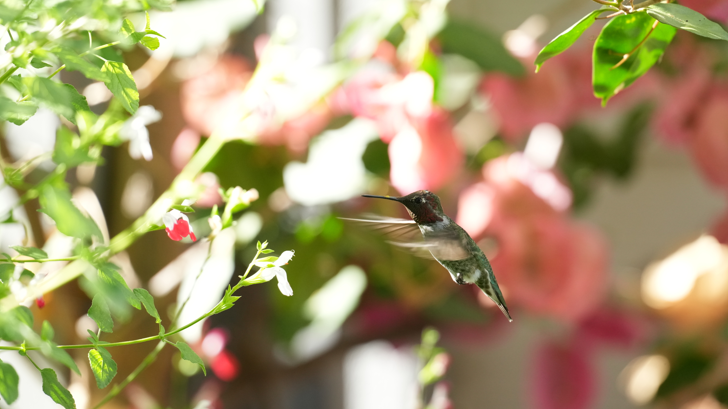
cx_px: 364
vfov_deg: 1.9
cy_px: 226
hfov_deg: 3.4
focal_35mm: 630
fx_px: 12161
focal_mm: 600
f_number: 5.6
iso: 2000
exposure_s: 1/500
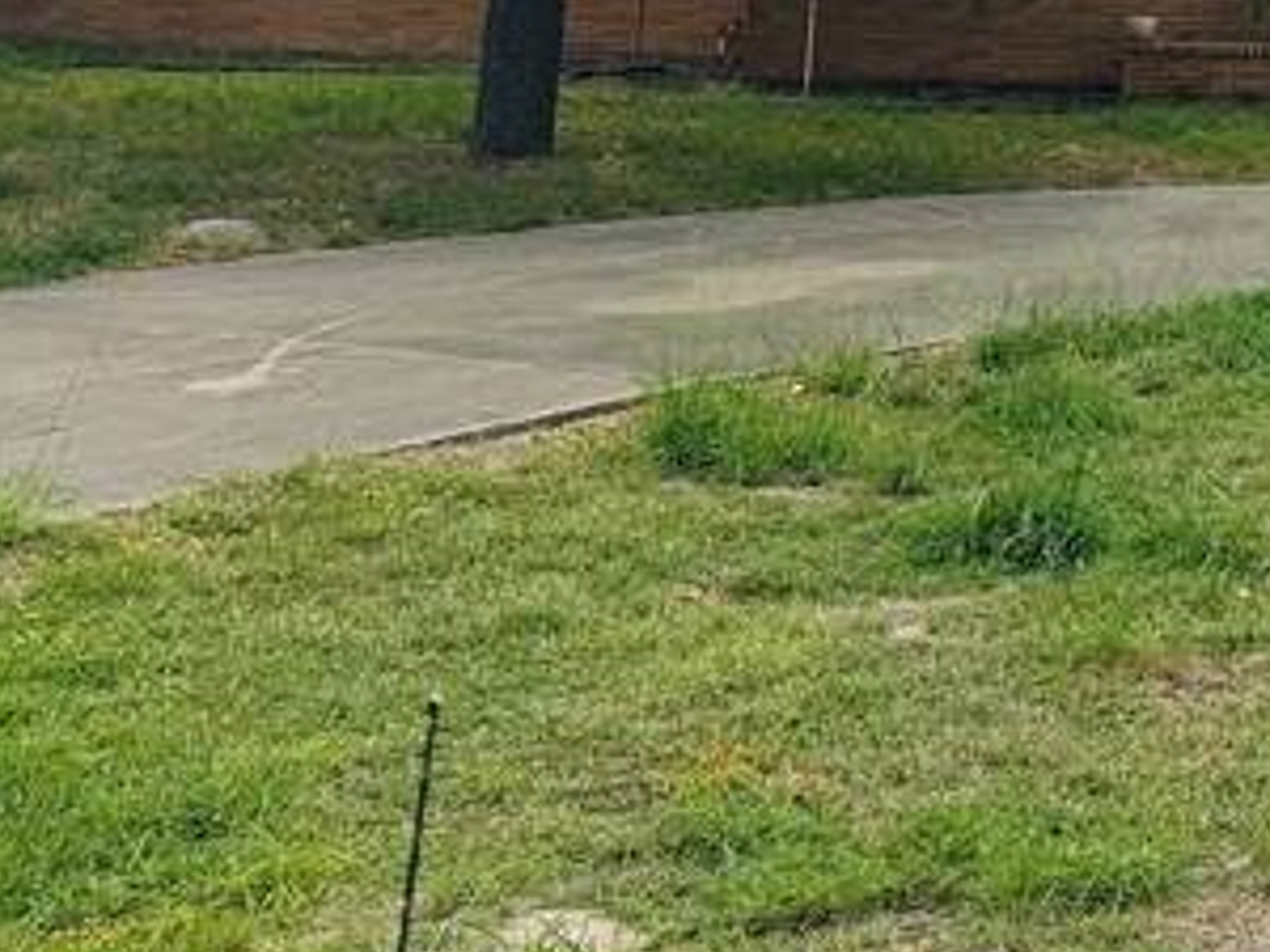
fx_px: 3008
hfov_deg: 20.2
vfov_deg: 17.0
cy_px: -275
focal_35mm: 82
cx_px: 1947
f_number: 1.78
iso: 80
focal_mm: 6.76
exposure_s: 1/4950
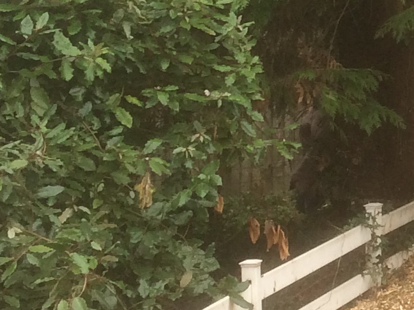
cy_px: -18
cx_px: 792
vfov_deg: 10.1
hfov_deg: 12.2
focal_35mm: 146
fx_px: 1746
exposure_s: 1/253
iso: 32
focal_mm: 4.15
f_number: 2.2
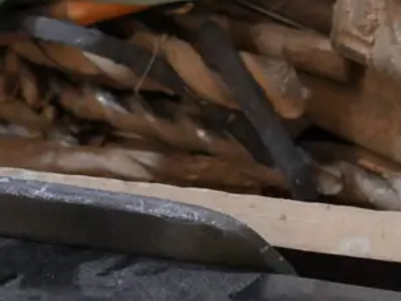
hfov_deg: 15.3
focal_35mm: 129
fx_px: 1496
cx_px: 215
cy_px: -194
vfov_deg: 10.9
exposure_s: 1/60
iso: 1000
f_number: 4.1
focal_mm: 19
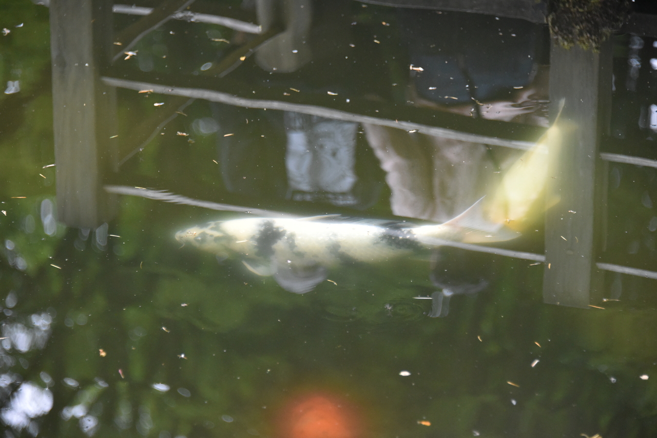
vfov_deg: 9.2
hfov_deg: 13.7
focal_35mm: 150
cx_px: 328
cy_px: 219
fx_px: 2738
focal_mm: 150
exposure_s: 1/320
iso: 4500
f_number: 5.6
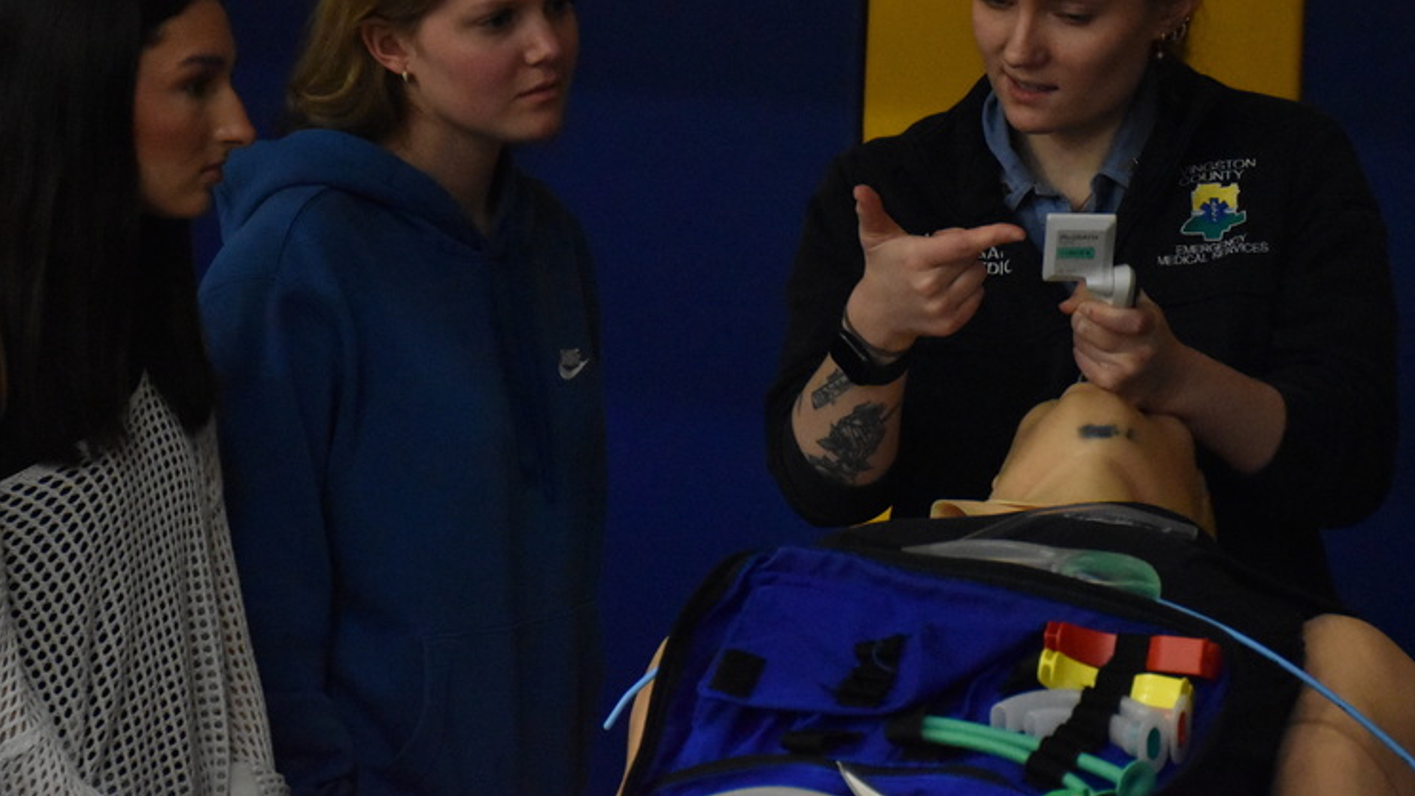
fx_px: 5028
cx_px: 733
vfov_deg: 9.0
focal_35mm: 134
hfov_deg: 16.0
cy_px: 191
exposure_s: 1/250
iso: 6400
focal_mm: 62
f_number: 5
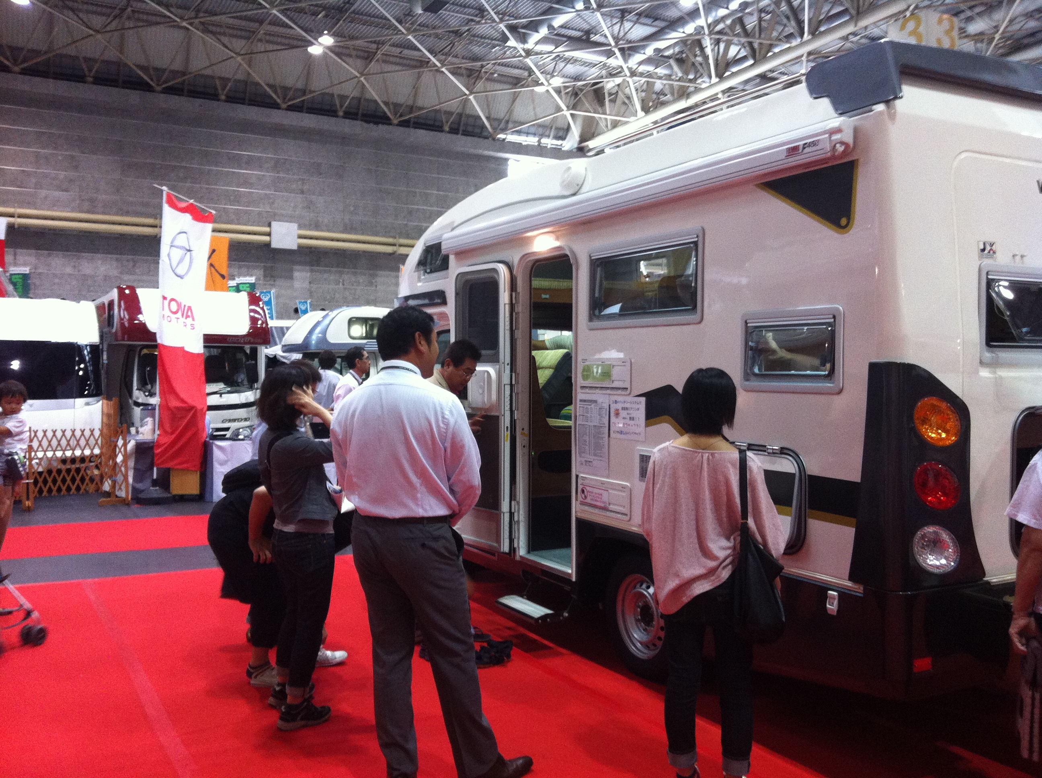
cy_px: 389
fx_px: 1052
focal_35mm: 35
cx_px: 521
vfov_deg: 40.6
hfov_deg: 52.7
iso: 200
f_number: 2.8
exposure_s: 1/15
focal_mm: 3.85
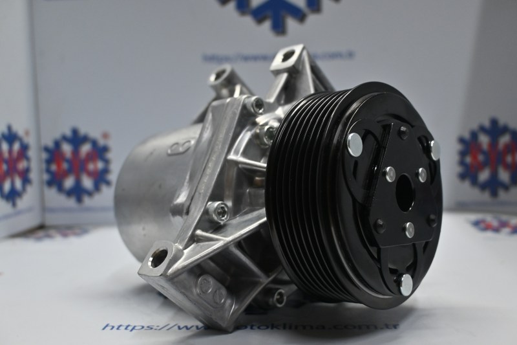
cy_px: 172
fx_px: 538
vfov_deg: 35.5
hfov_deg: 51.3
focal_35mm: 38
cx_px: 258
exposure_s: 1/125
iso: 720
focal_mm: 25
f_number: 4.2
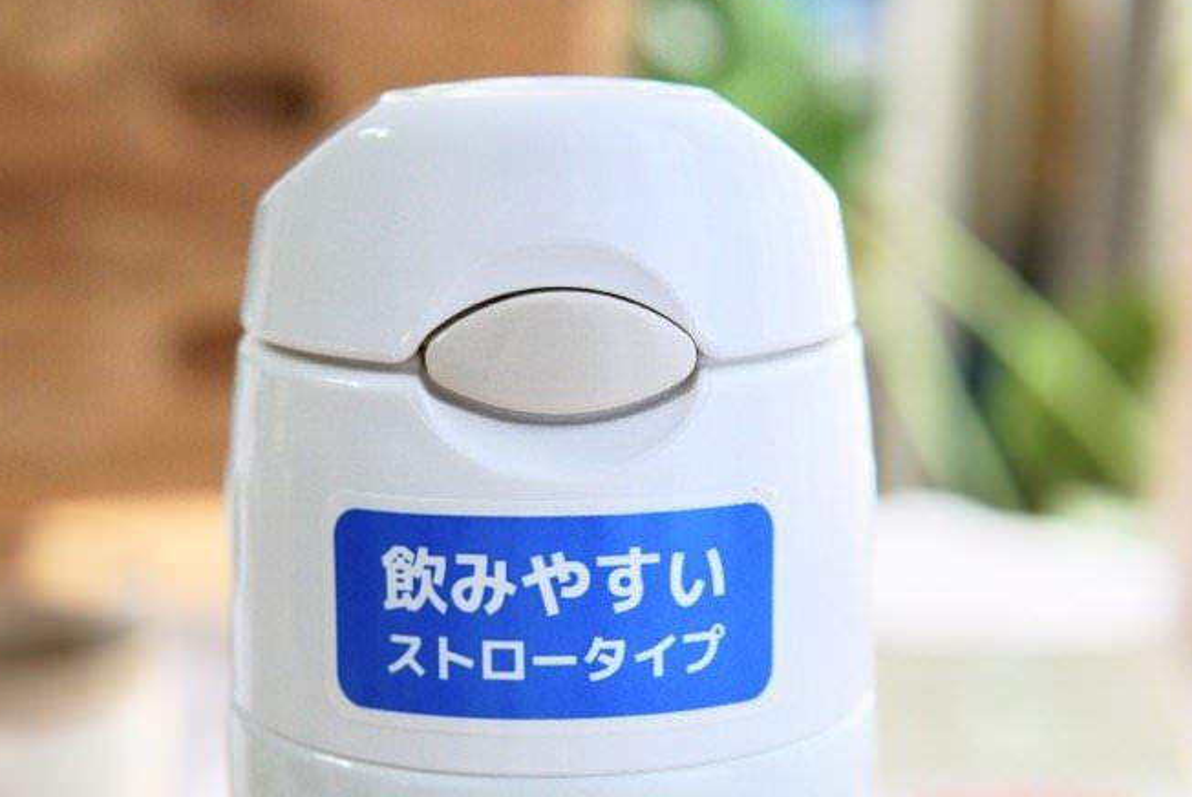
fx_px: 2287
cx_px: 534
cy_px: 501
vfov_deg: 19.7
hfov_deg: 29.2
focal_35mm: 69
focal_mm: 30
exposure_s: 1/160
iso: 400
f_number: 4
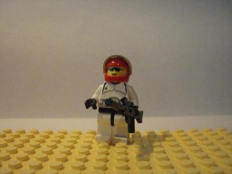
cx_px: 116
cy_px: 87
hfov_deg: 49.0
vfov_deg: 37.7
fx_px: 255
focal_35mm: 38
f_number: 2.7
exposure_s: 1/80
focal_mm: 6.2
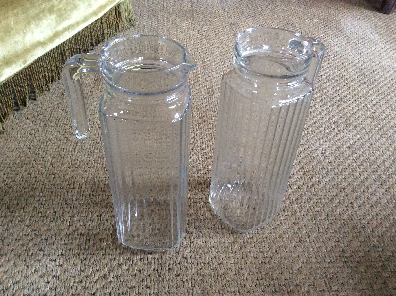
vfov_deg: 44.1
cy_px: 148
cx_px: 198
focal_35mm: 32
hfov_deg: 56.9
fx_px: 366
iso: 320
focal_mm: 3.3
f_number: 2.4
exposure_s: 1/17
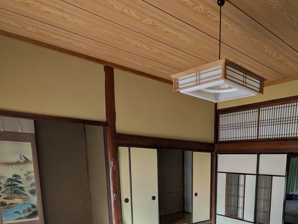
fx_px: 250
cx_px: 215
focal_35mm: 29
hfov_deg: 59.1
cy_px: 205
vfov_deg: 43.7
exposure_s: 1/30
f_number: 2.2
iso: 52
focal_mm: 1.83
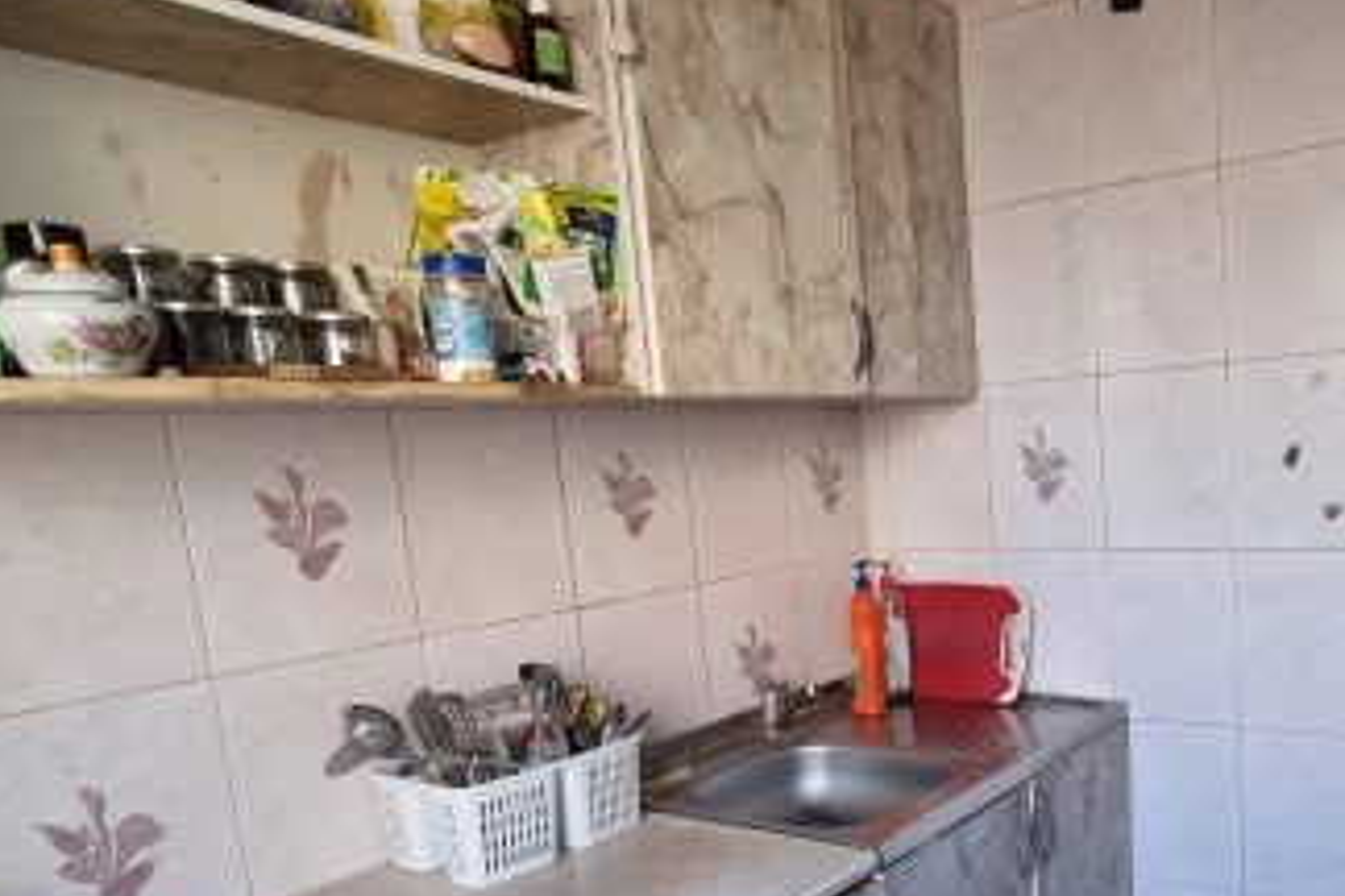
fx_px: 971
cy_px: 589
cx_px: 1017
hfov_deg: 65.0
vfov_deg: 48.8
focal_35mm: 26
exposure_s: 1/33
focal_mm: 2.2
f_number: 2.2
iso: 400
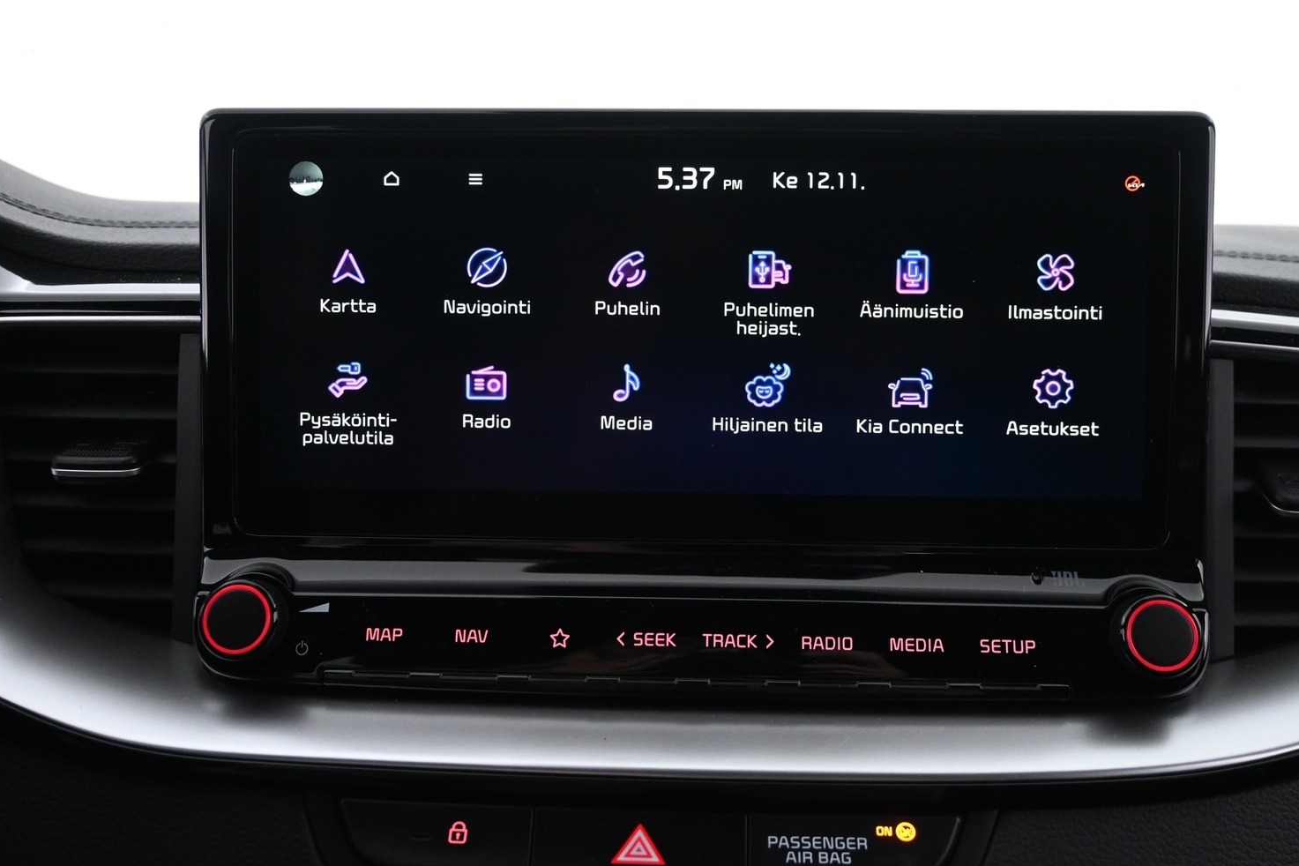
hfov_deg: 57.2
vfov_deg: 40.0
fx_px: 1191
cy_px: 406
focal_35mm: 33
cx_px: 678
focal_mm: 20
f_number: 3.8
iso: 2000
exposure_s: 1/30
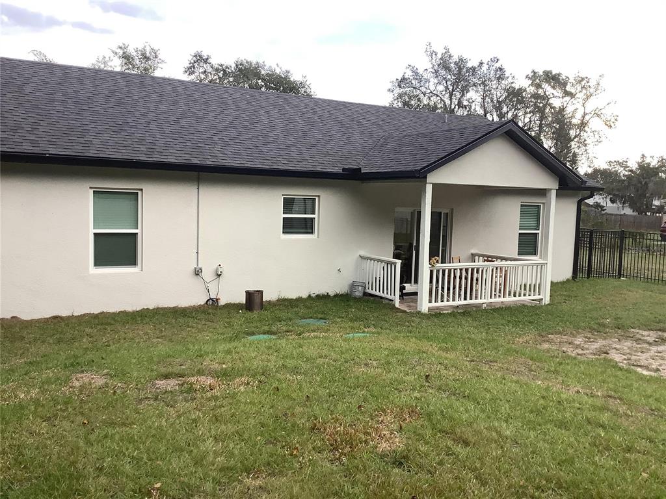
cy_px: 250
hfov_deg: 58.4
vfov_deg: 45.4
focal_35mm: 31
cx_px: 333
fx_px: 596
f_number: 2.4
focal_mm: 3.3
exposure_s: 1/60
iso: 64
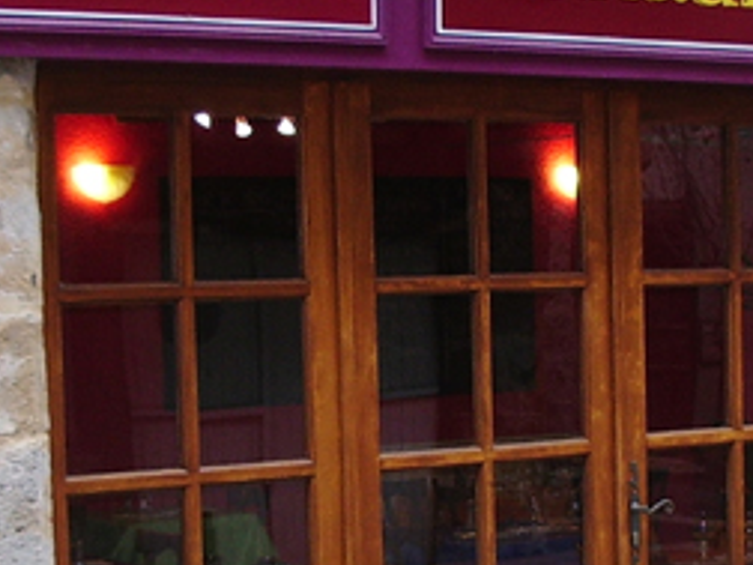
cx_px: 484
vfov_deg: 13.3
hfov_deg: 17.7
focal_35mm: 111
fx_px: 2415
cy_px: 401
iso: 100
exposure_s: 1/60
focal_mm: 5.8
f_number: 2.6
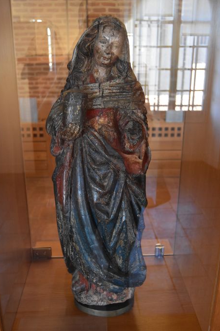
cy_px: 169
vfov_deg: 51.9
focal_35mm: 37
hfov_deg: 35.9
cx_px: 108
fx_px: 339
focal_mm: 24
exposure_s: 1/60
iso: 2500
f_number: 3.8
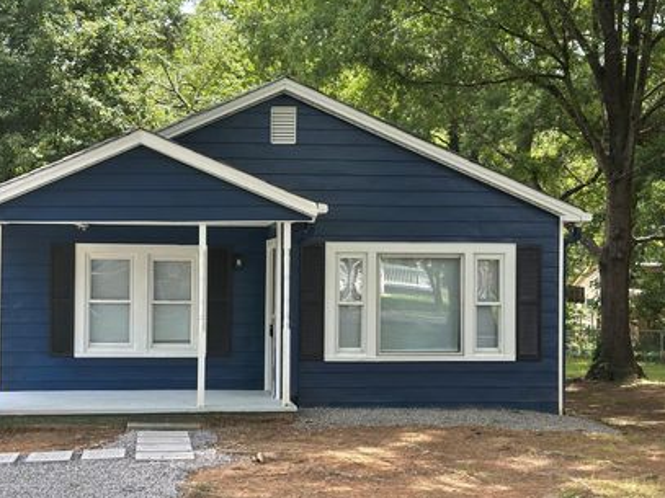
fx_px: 1133
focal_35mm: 59
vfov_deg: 24.8
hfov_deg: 32.6
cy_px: 265
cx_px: 265
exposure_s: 1/577
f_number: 1.78
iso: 80
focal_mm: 6.86
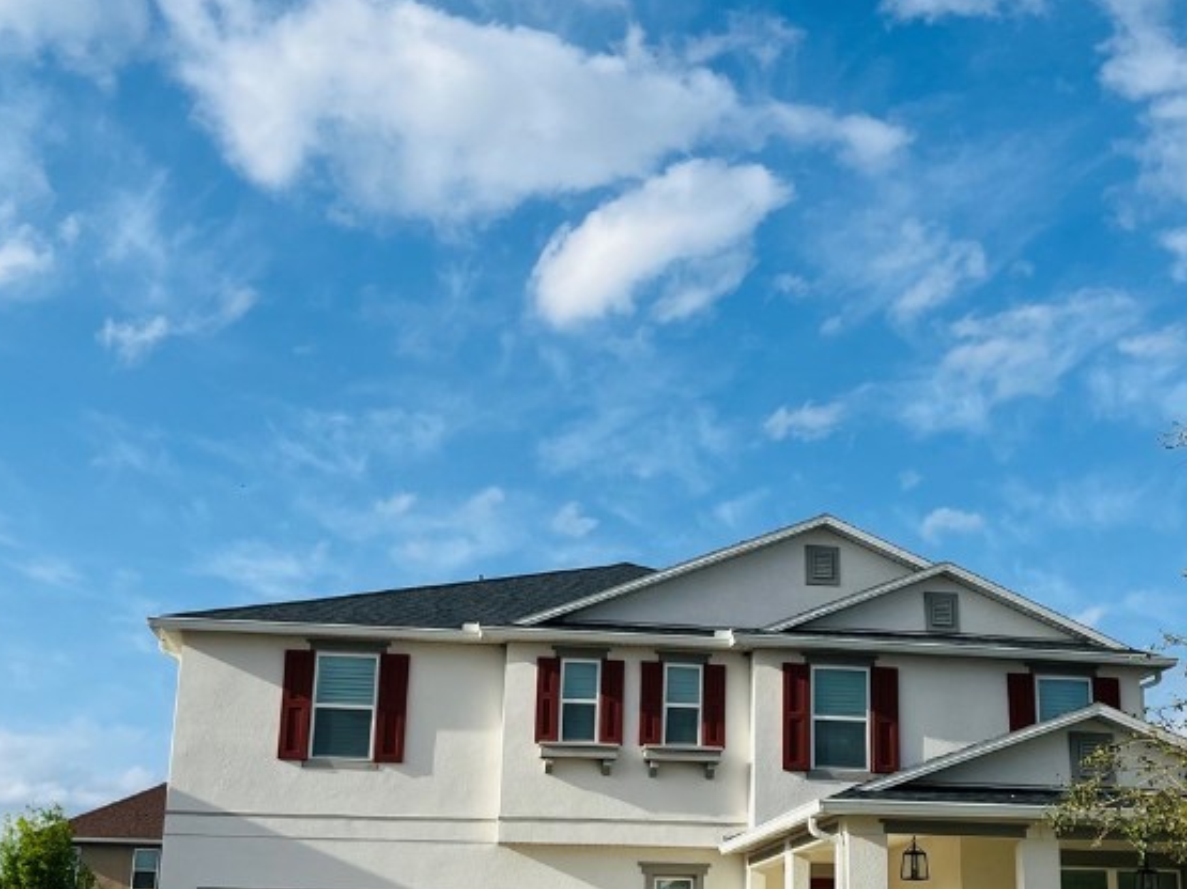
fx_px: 1646
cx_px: 727
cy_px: 568
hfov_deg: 39.5
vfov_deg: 30.1
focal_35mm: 48
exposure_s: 1/4484
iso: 50
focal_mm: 5.1
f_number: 1.6
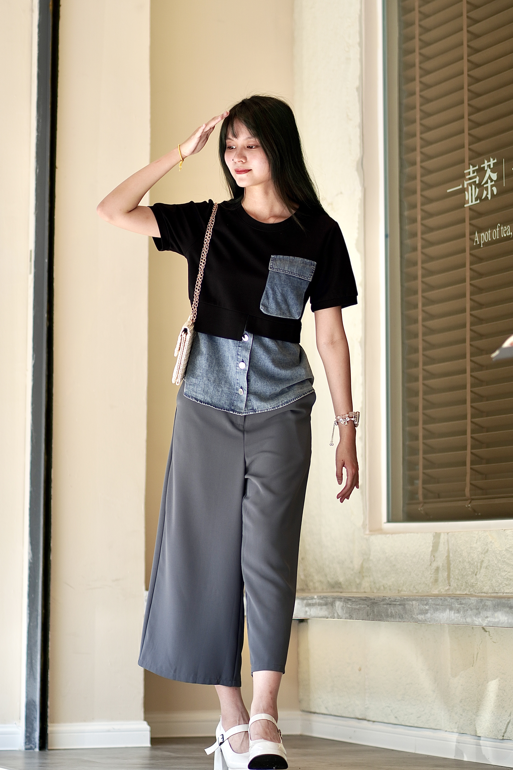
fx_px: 2725
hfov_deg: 10.8
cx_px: 256
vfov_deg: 16.1
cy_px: 385
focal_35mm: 128
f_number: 1.8
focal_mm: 85
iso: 100
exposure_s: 1/1250
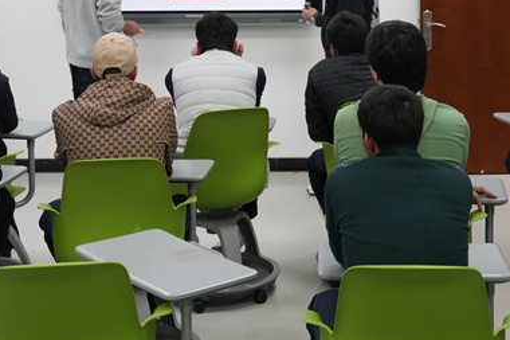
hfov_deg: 25.3
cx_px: 317
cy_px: 1
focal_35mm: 80
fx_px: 1133
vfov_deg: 16.7
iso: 1600
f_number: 4
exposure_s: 1/200
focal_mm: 38
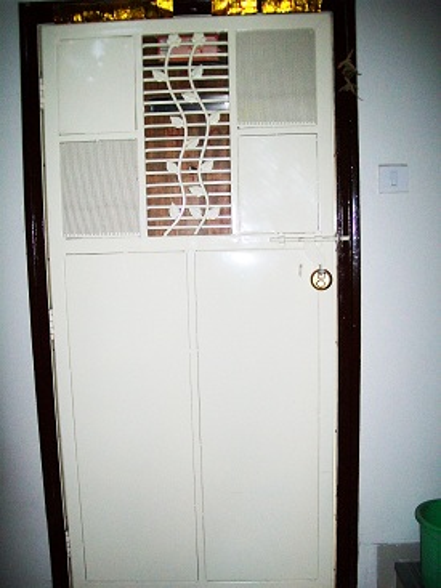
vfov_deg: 54.0
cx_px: 220
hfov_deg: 41.8
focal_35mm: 34
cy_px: 294
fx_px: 578
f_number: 2.7
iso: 160
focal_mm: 6.1
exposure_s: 1/60
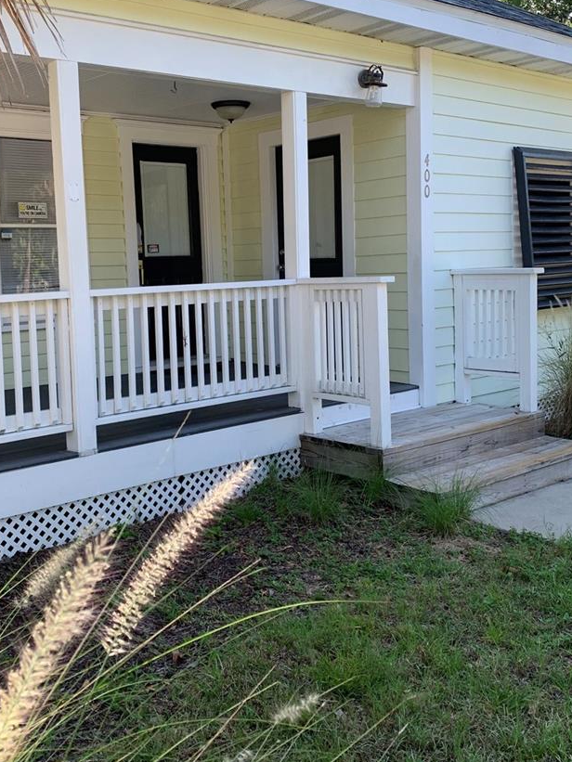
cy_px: 336
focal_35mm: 38
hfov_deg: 37.6
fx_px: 837
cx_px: 229
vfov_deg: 48.9
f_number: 1.8
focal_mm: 4.25
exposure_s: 1/360
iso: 25
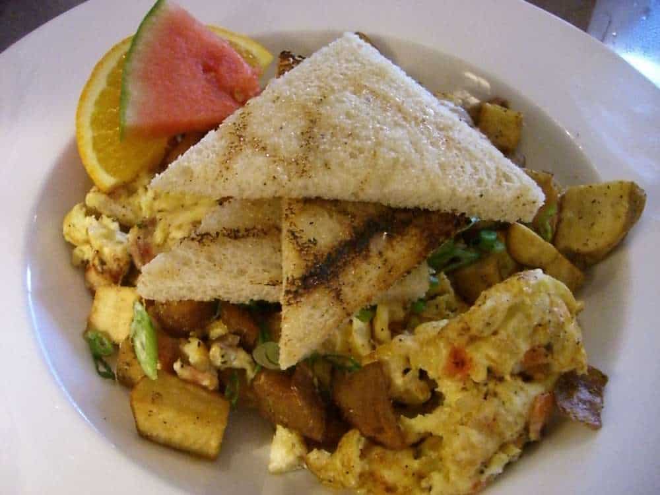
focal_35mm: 38
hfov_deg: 49.0
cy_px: 248
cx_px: 330
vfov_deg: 37.7
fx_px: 725
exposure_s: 1/30
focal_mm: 6.2
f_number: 2.7
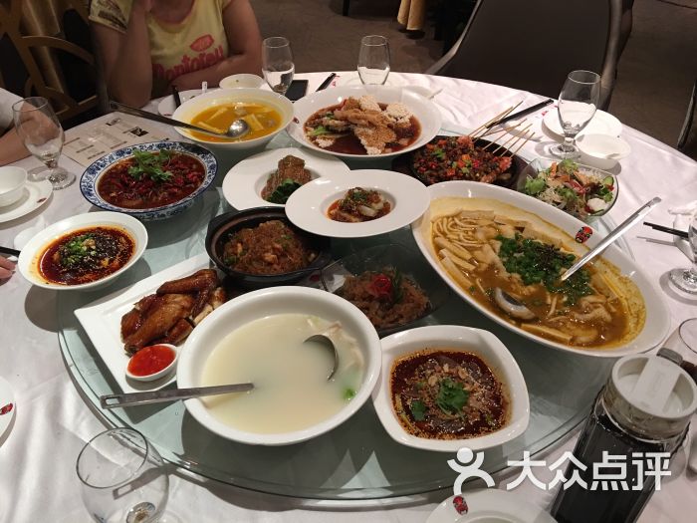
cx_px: 348
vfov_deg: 48.2
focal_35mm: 29
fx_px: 584
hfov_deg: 61.7
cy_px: 262
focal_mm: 4.15
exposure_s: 1/17
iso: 80
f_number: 2.2
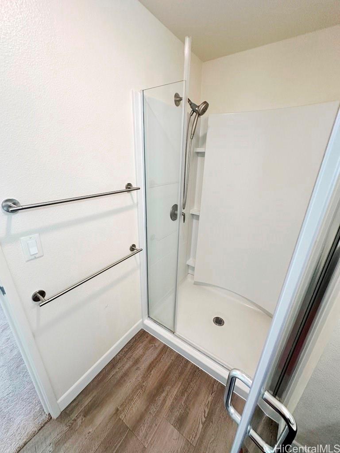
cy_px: 226
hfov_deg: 85.7
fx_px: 183
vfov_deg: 102.1
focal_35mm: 14
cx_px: 170
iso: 200
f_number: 2.2
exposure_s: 1/120
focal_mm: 2.22
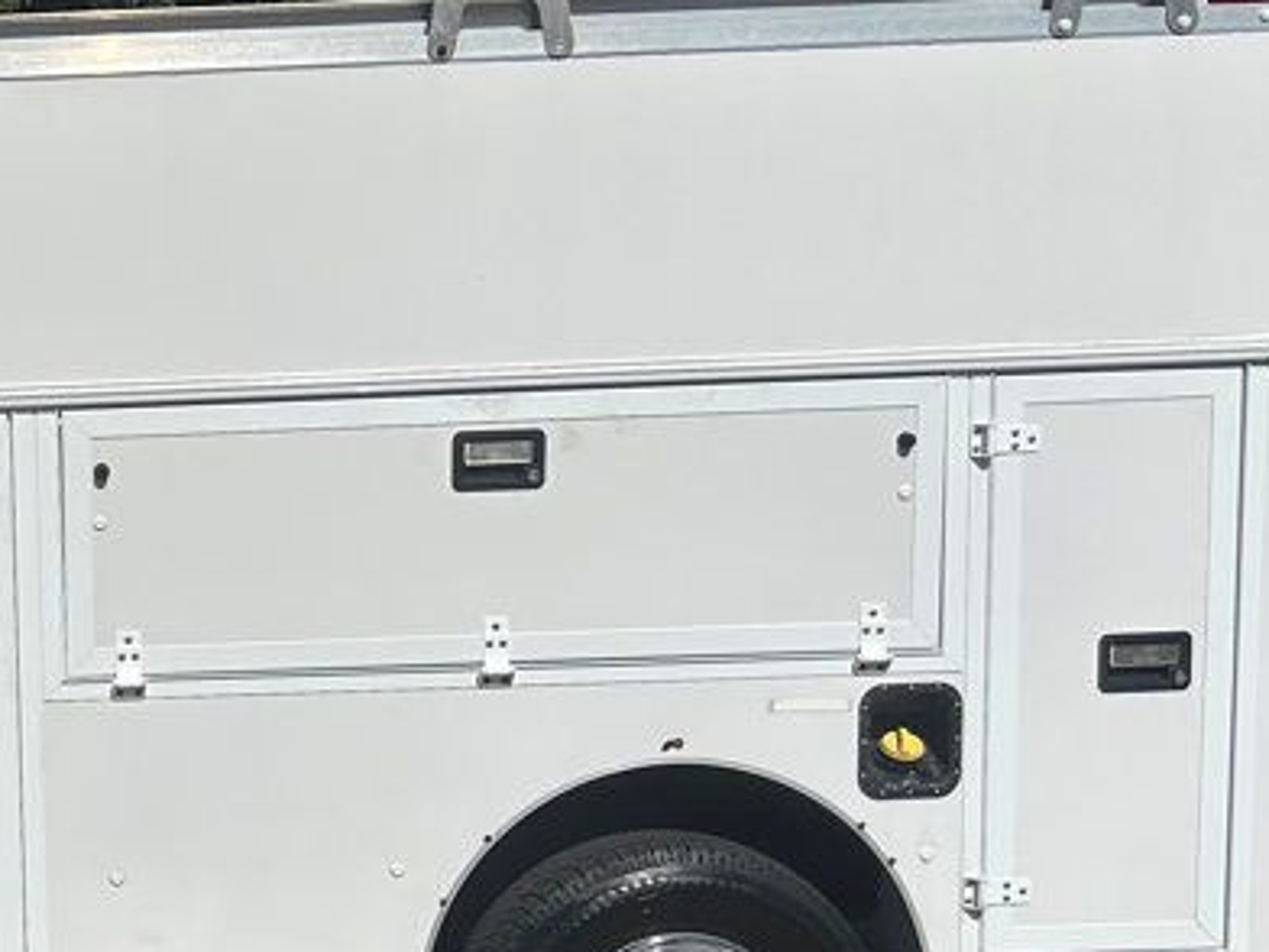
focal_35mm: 68
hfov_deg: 26.4
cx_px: -110
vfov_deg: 21.4
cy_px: 725
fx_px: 2493
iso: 50
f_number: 1.5
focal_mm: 5.7
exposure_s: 1/14286
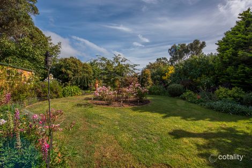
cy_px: 84
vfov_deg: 81.2
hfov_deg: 104.3
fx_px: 98
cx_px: 126
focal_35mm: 14
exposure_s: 1/250
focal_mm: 14
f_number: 8
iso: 100
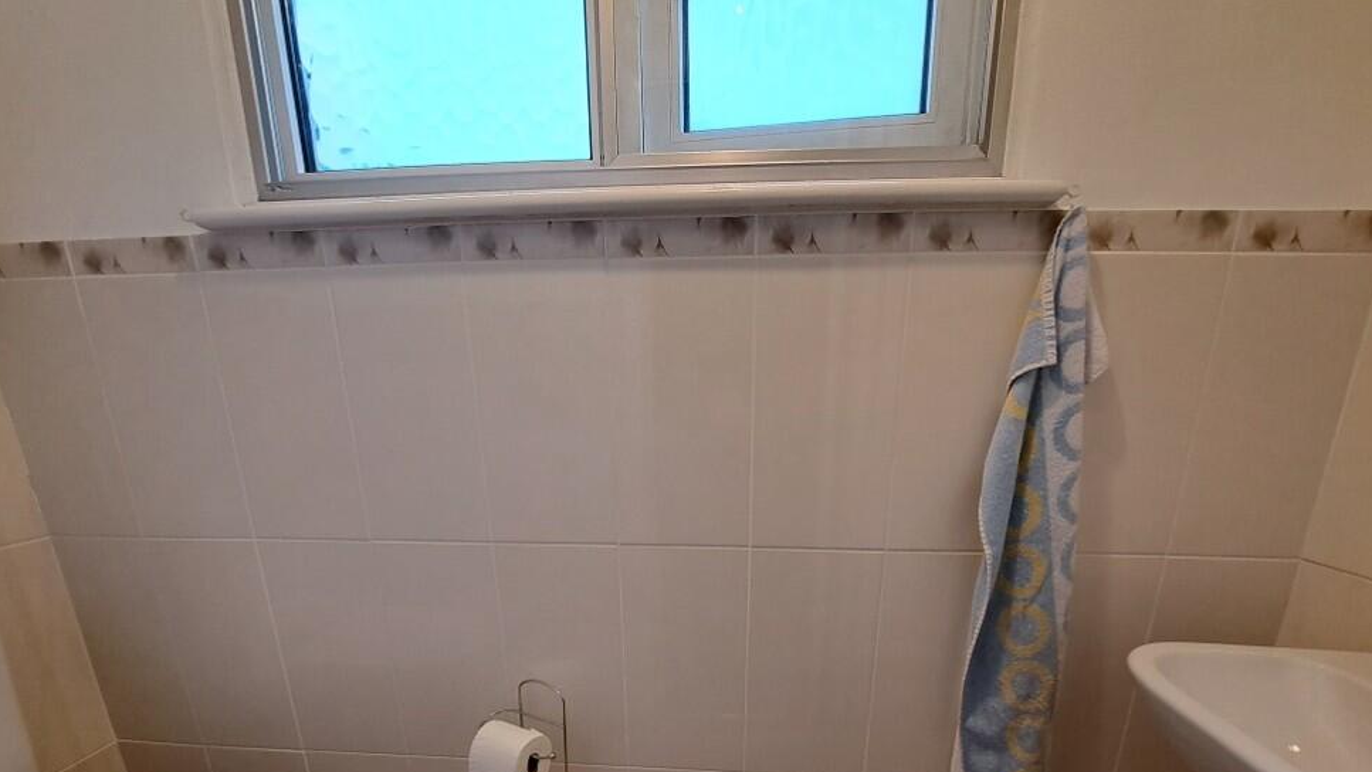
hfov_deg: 103.0
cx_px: 699
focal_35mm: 15
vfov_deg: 67.6
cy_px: 544
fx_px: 546
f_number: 2.2
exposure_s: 1/50
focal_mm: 1.74
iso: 50
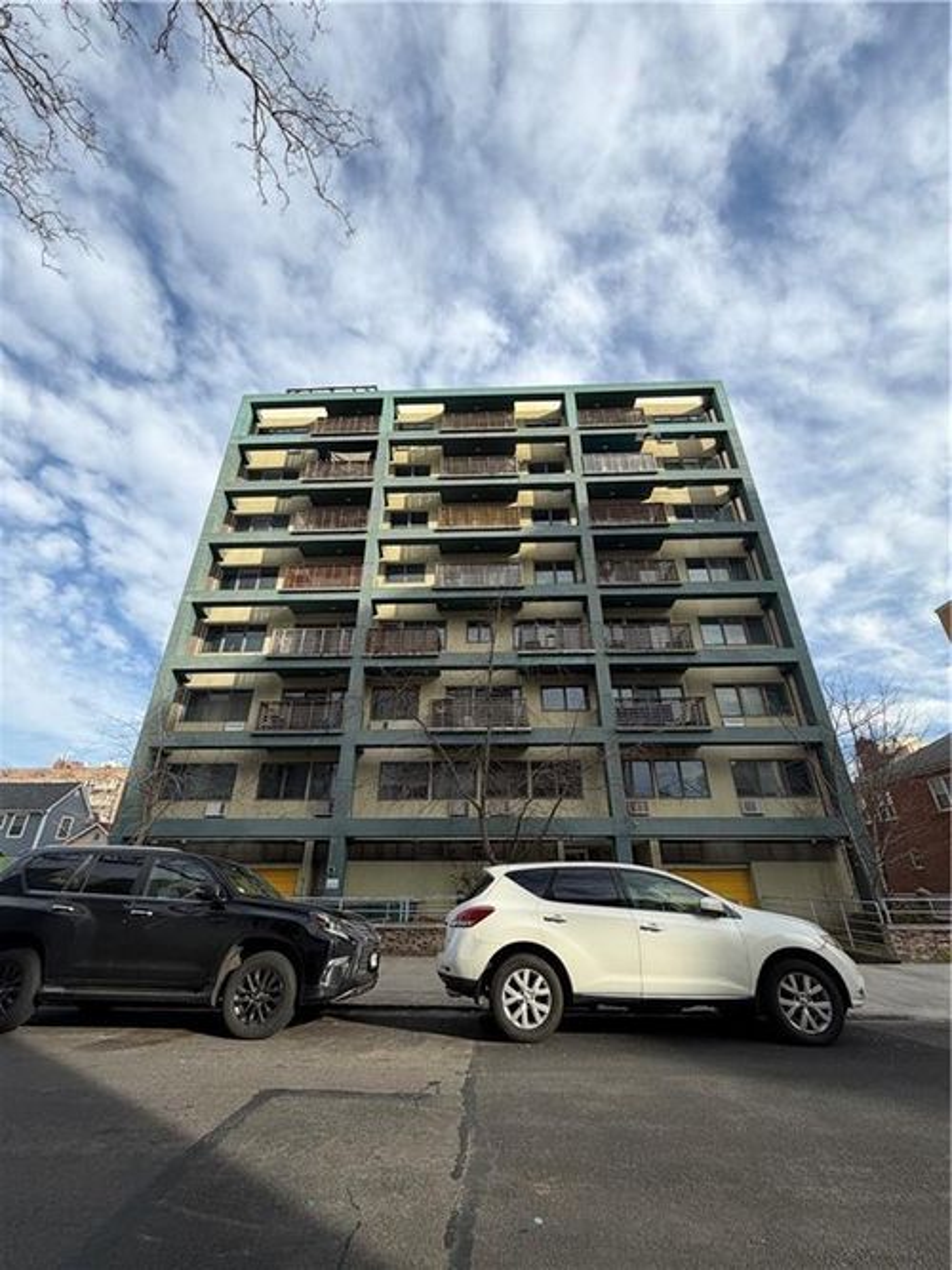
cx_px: 476
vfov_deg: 102.1
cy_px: 635
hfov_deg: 85.7
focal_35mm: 14
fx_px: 514
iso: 32
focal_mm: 2.22
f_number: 2.2
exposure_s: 1/770
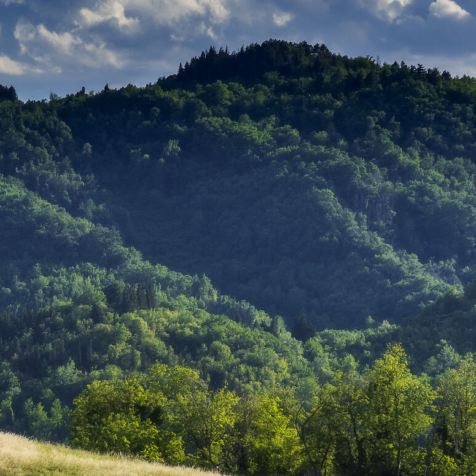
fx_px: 4916
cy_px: 187
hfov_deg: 5.5
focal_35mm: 316
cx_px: 114
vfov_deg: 5.5
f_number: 8
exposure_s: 1/250
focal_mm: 120
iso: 100
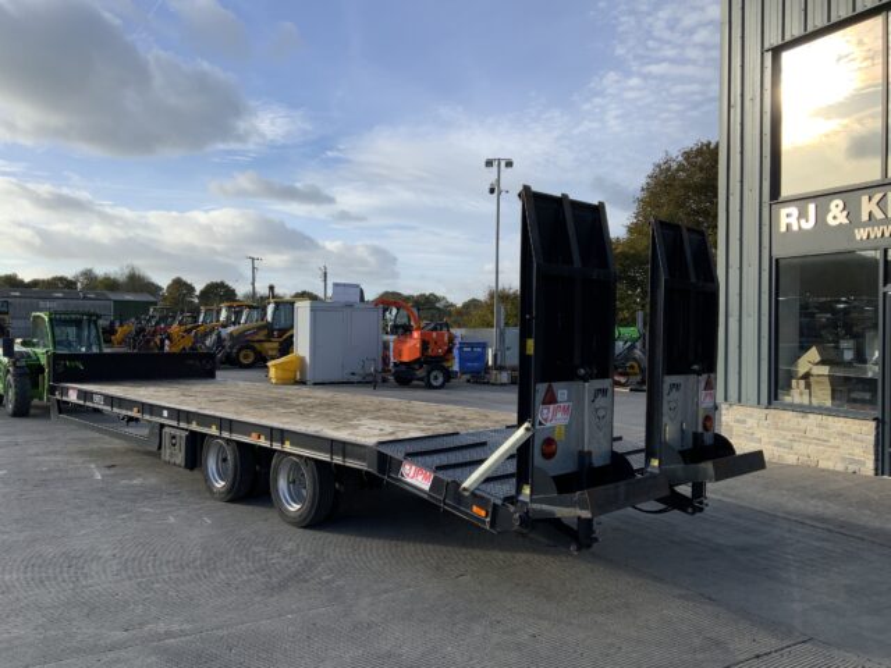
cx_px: 446
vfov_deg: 48.2
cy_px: 334
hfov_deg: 61.7
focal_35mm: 29
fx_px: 746
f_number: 1.8
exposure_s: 1/1342
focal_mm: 3
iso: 16
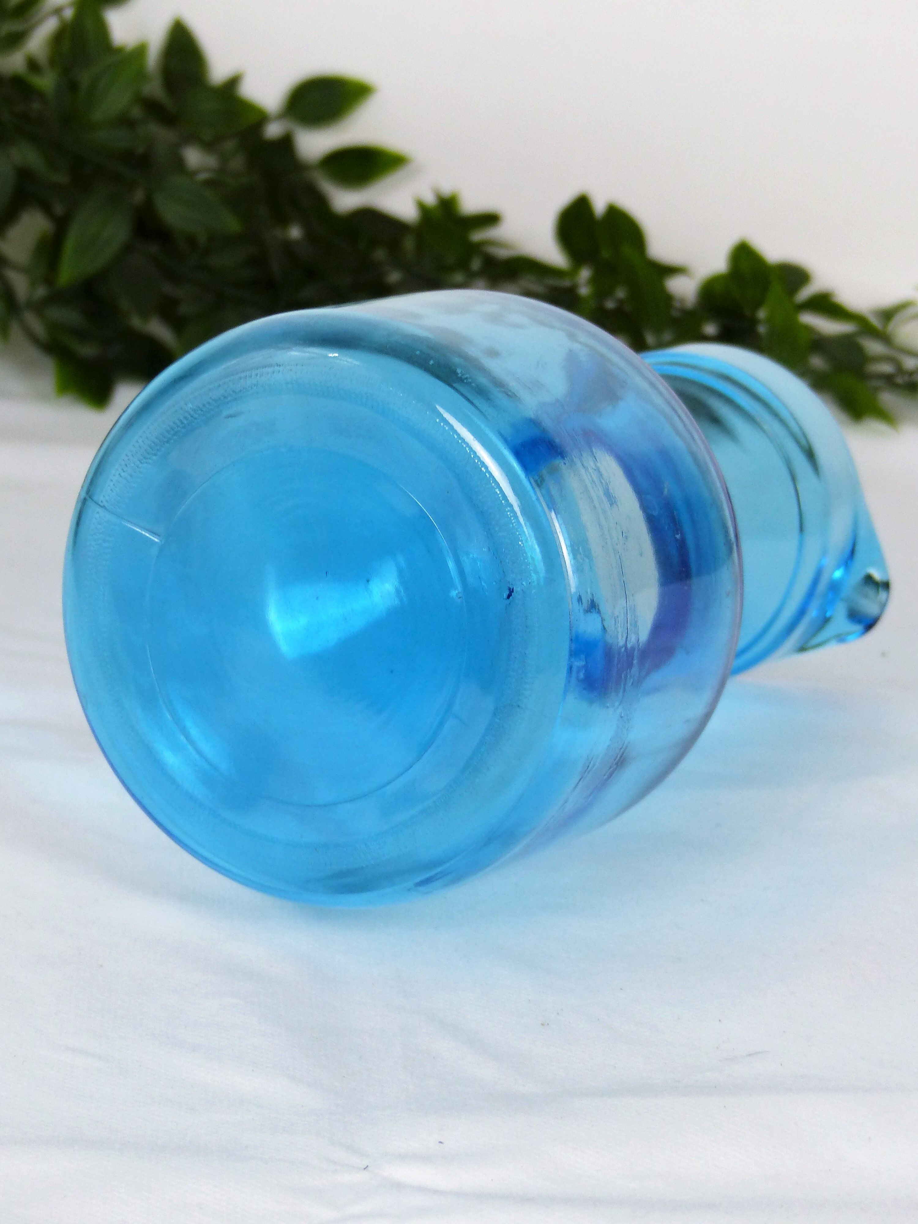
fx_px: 4703
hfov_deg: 11.1
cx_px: 459
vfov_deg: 14.8
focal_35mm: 133
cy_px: 612
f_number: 2.8
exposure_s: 1/60
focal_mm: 21.8
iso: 200
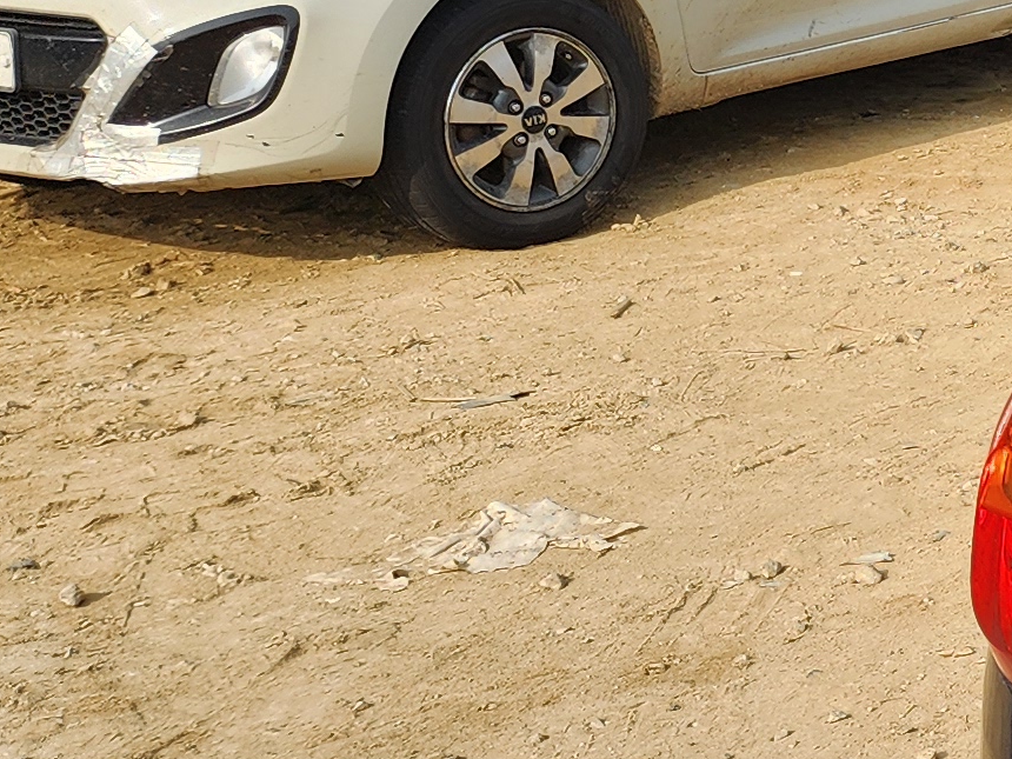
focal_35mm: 107
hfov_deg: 14.6
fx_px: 3128
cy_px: 89
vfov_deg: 13.7
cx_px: 2138
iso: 12
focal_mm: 6.4
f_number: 1.8
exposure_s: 1/503
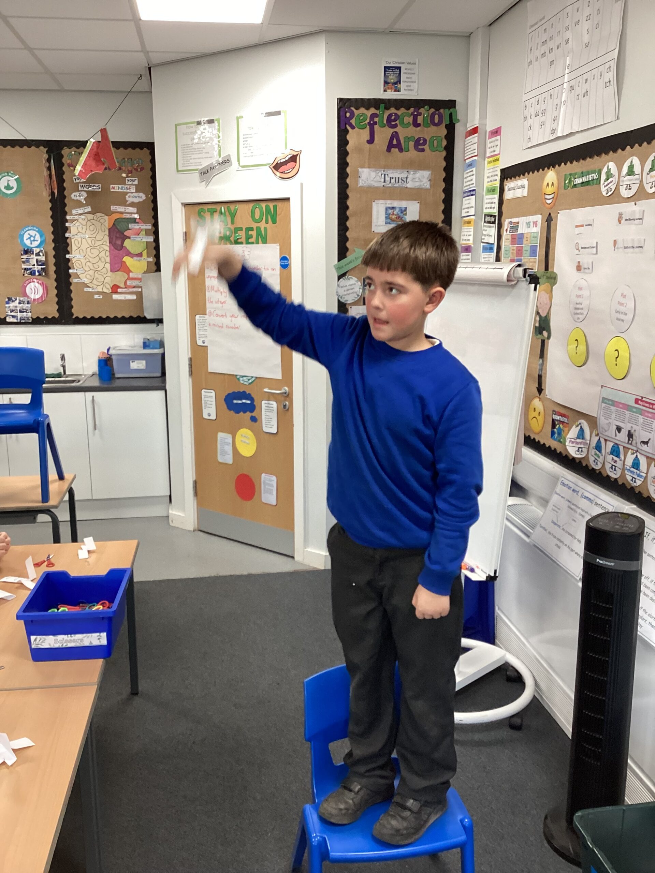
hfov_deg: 45.4
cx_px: 328
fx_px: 782
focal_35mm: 31
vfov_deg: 58.4
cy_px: 436
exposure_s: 1/50
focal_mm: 3.3
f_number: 2.4
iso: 125
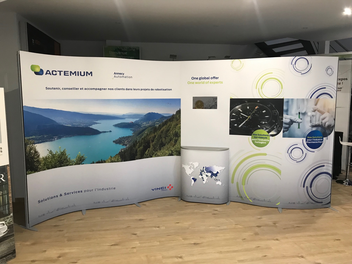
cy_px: 132
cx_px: 176
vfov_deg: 49.7
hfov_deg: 63.4
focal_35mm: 28
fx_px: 285
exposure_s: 1/17
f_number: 1.8
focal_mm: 3.99
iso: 50
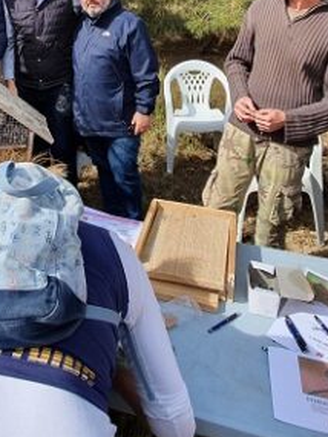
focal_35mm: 35
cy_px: 49
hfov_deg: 39.8
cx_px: 87
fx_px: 442
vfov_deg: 47.6
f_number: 2.2
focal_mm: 1.8
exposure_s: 1/846
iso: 50
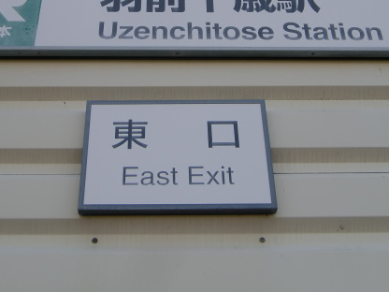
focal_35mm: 60
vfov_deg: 24.1
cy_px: 72
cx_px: 171
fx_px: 674
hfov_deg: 32.1
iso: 64
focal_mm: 6.9
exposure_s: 1/400
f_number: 3
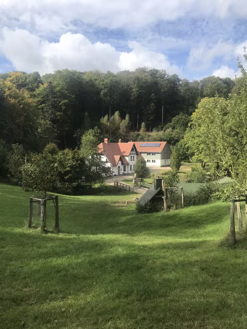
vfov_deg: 63.4
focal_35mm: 28
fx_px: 266
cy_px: 164
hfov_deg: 49.7
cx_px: 124
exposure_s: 1/1742
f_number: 1.8
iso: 20
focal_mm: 3.99
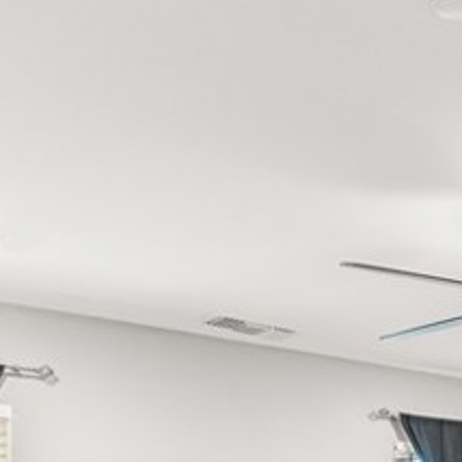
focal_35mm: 57
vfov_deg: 26.6
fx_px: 861
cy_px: 556
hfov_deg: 25.9
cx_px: 596
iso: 4000
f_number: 8
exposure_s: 1/4
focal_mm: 14
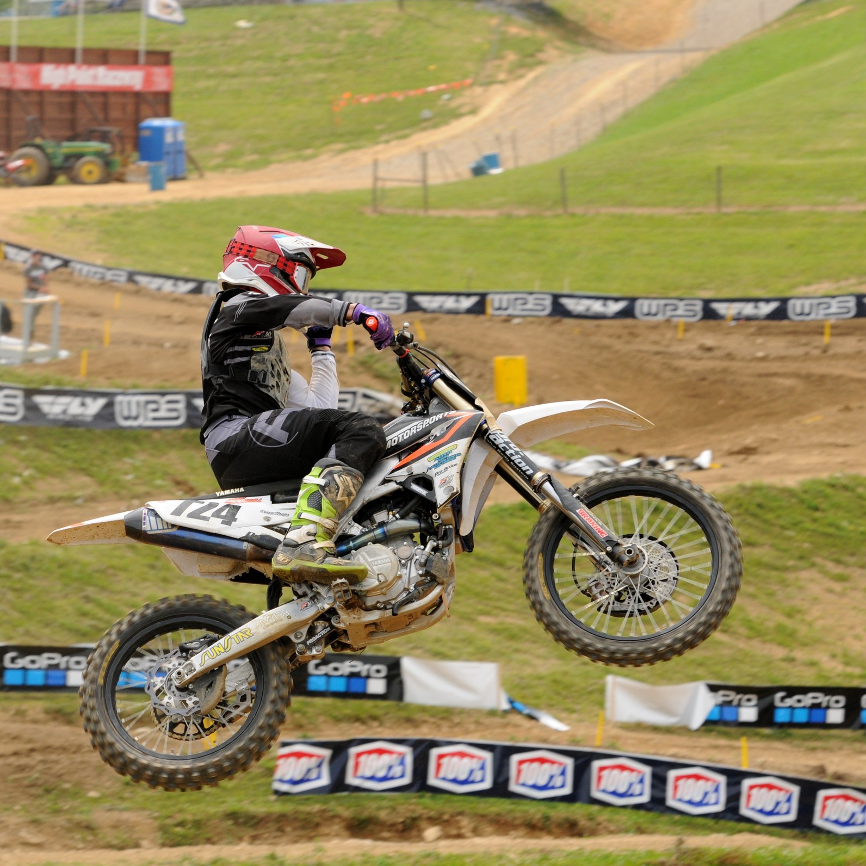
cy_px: 433
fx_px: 6085
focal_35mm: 215
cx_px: 364
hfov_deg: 8.1
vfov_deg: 8.1
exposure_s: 1/1000
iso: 400
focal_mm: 112
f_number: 7.1
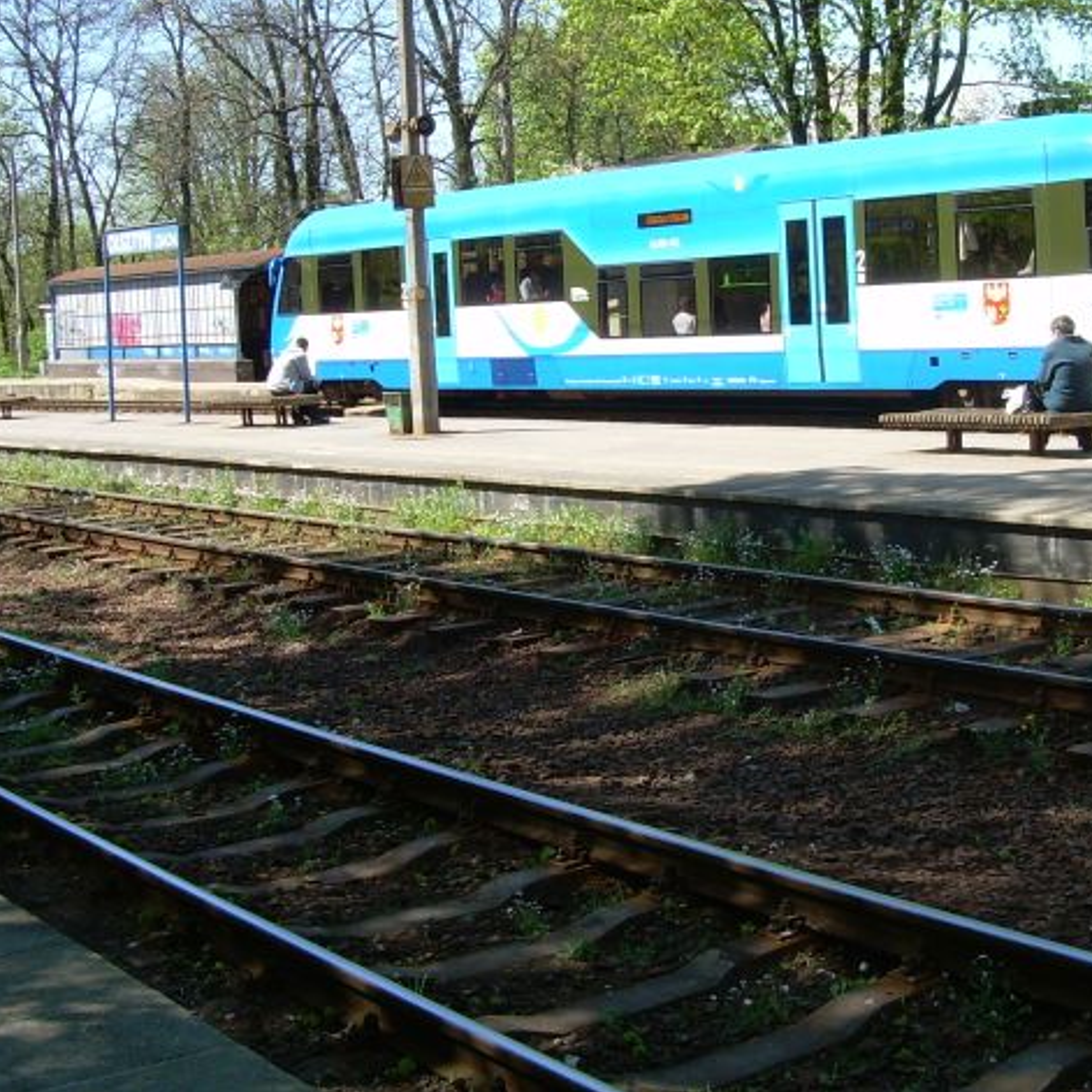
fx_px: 2034
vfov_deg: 29.9
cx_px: 772
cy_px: 403
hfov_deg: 29.7
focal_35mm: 57
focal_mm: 6.3
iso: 50
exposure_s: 1/162
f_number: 4.6
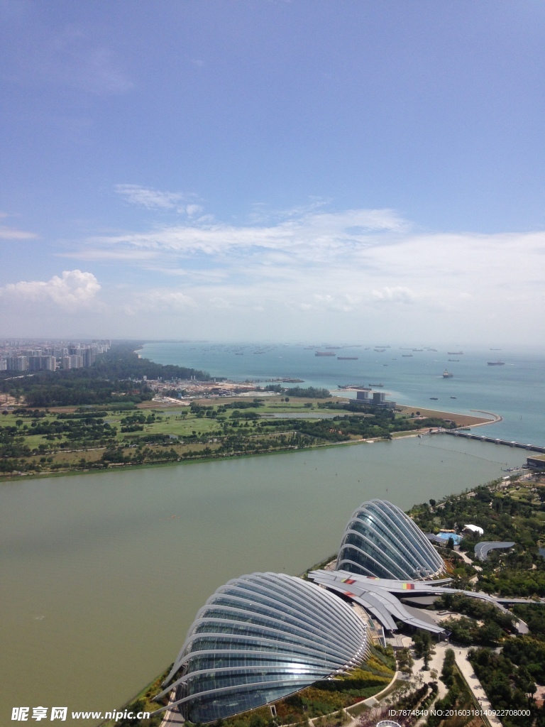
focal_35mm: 33
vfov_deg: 55.4
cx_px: 272
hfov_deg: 42.9
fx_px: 693
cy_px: 364
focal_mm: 4.12
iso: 50
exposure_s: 1/3195
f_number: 2.4
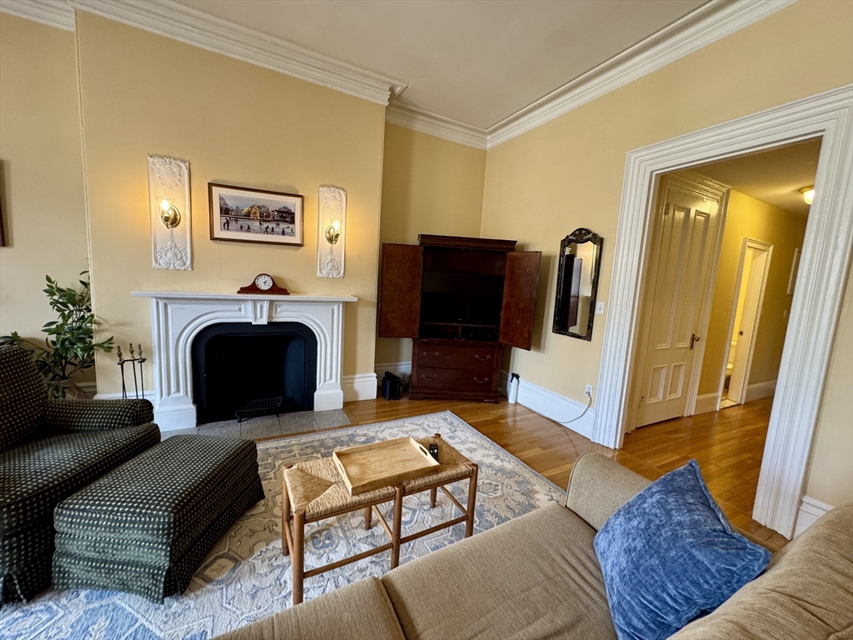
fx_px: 345
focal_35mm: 14
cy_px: 320
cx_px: 426
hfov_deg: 102.1
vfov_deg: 85.7
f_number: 2.2
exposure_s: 1/60
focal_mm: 2.22
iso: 200
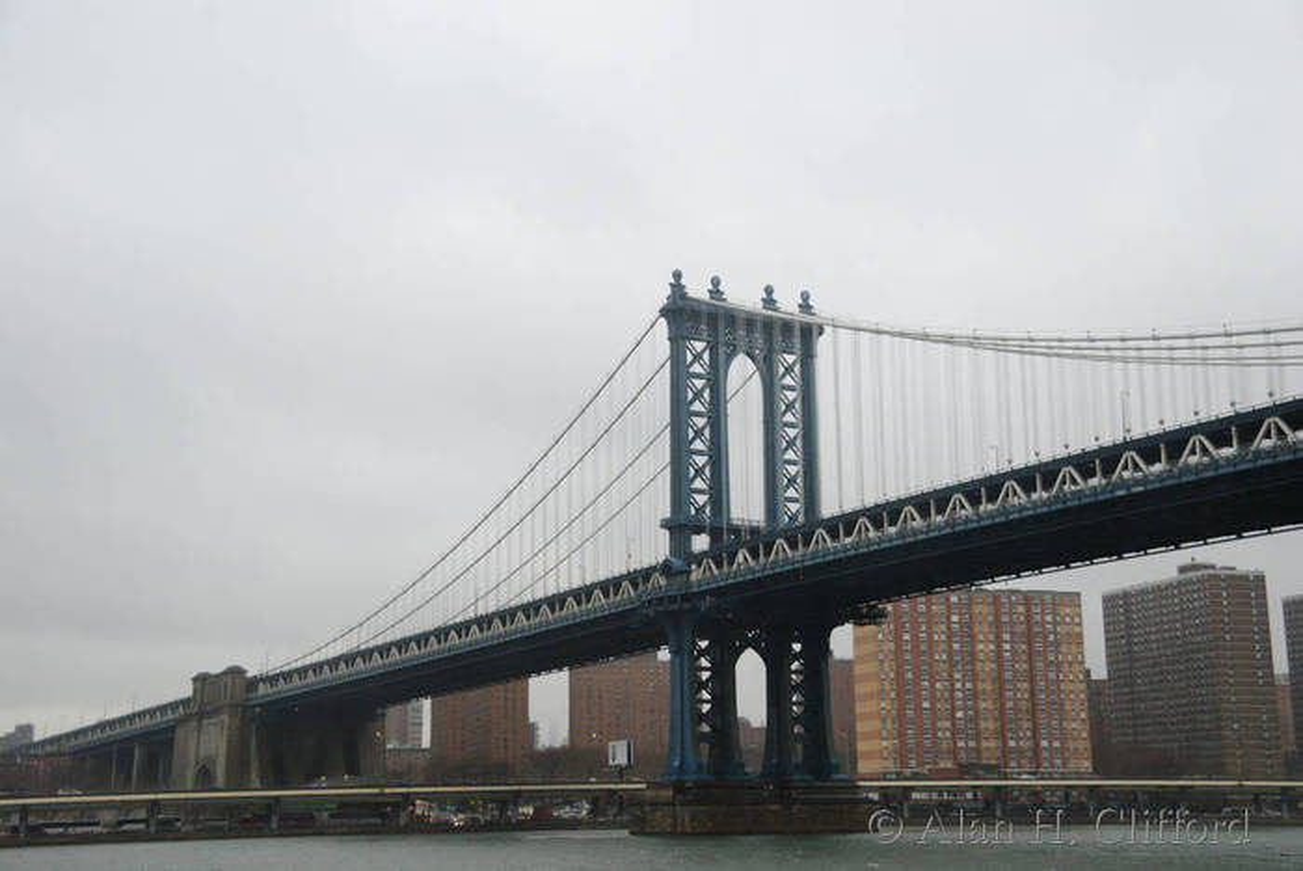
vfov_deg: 28.1
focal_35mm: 48
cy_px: 436
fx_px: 1739
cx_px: 652
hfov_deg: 41.1
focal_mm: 32
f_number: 4.2
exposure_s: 1/500
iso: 400
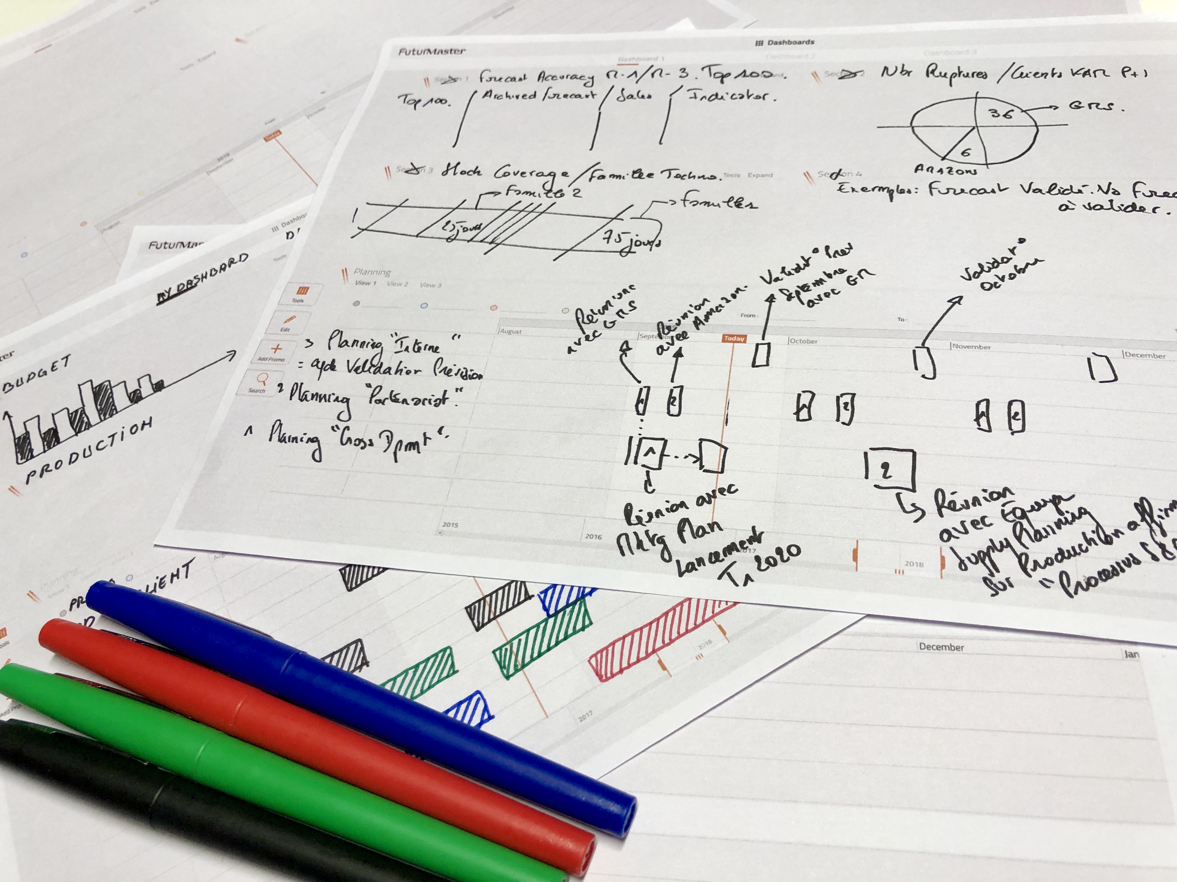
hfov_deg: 63.4
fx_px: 952
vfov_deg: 49.7
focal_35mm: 28
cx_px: 588
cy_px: 441
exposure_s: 1/33
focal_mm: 4
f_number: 1.8
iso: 25
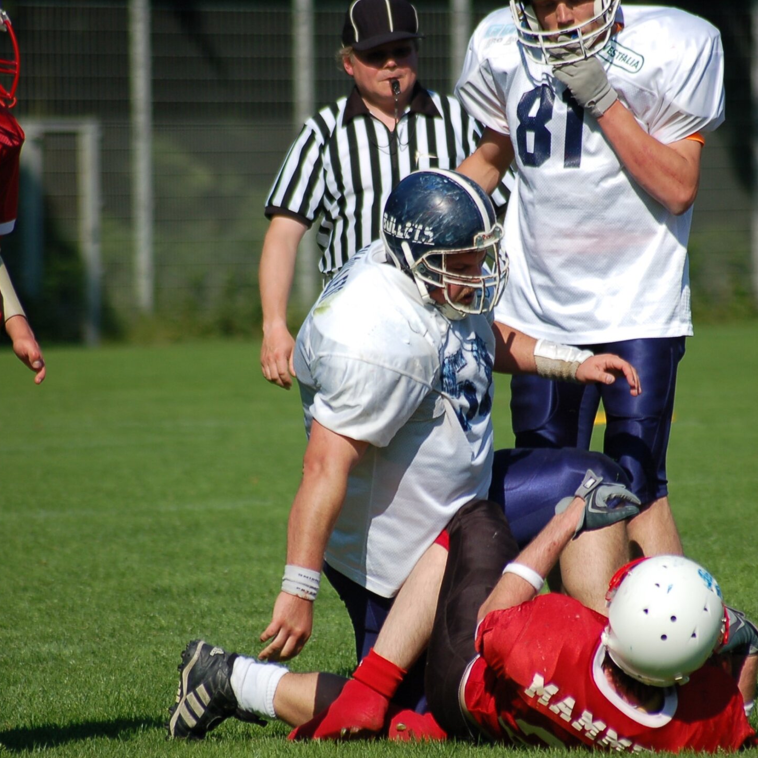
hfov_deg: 3.8
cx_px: 458
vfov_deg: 3.8
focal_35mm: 462
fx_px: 11446
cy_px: 380
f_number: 5.3
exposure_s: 1/1250
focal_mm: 240
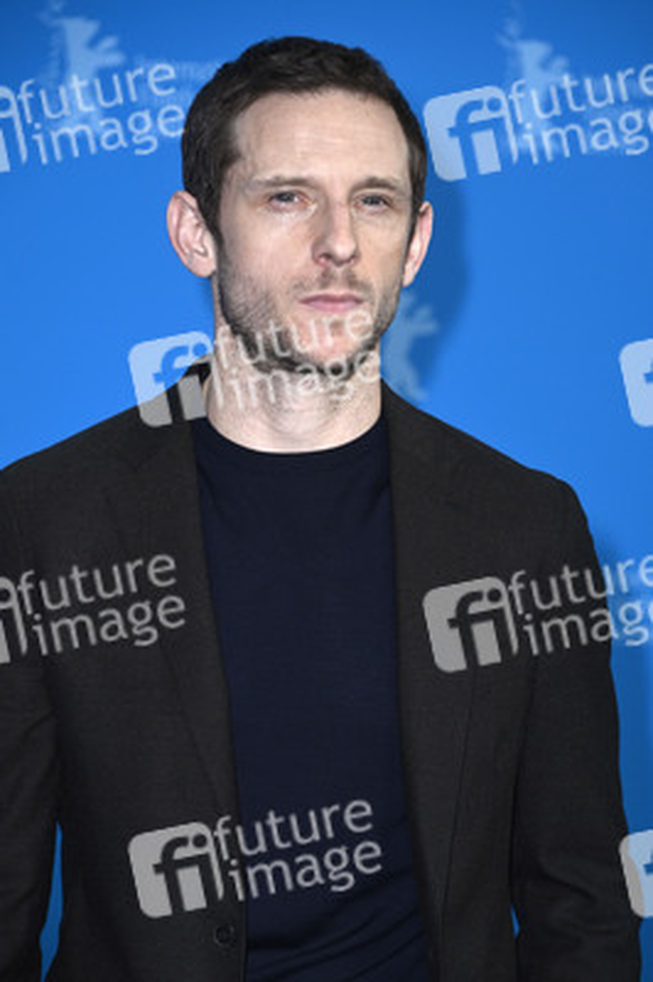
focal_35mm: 150
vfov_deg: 13.7
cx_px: 326
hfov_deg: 9.1
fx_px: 4088
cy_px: 491
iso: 800
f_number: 5.6
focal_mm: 150
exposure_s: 1/250
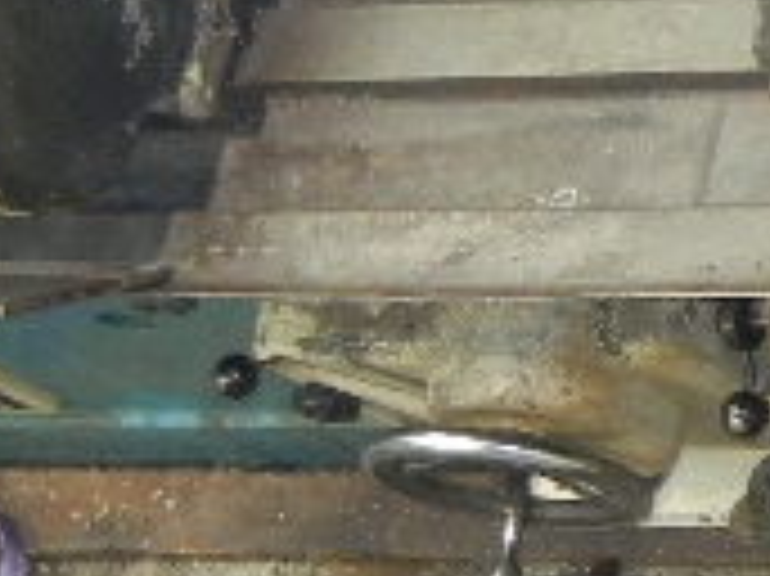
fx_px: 5979
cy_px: -27
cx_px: 1382
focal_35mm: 269
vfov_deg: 5.5
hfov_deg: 7.2
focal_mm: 8.1
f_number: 3.8
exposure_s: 1/30
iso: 436
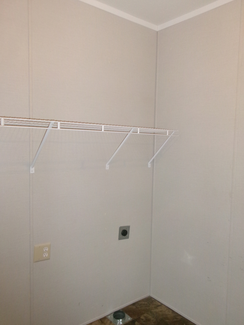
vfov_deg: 63.4
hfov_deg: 49.7
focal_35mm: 28
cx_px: 122
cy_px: 162
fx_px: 263
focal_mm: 5.1
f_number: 3.9
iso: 320
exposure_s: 1/34
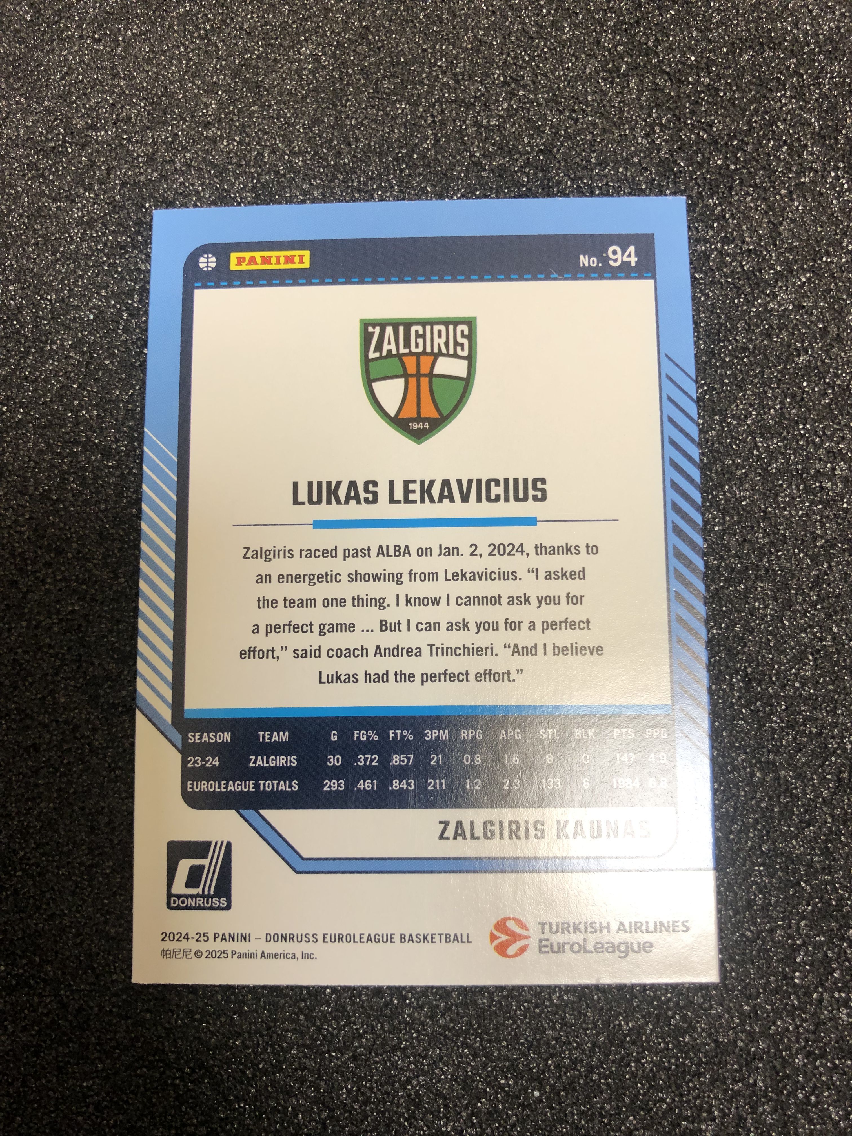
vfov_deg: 63.4
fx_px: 919
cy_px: 568
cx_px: 426
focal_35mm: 28
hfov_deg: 49.7
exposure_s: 1/30
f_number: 1.8
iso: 25
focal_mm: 4
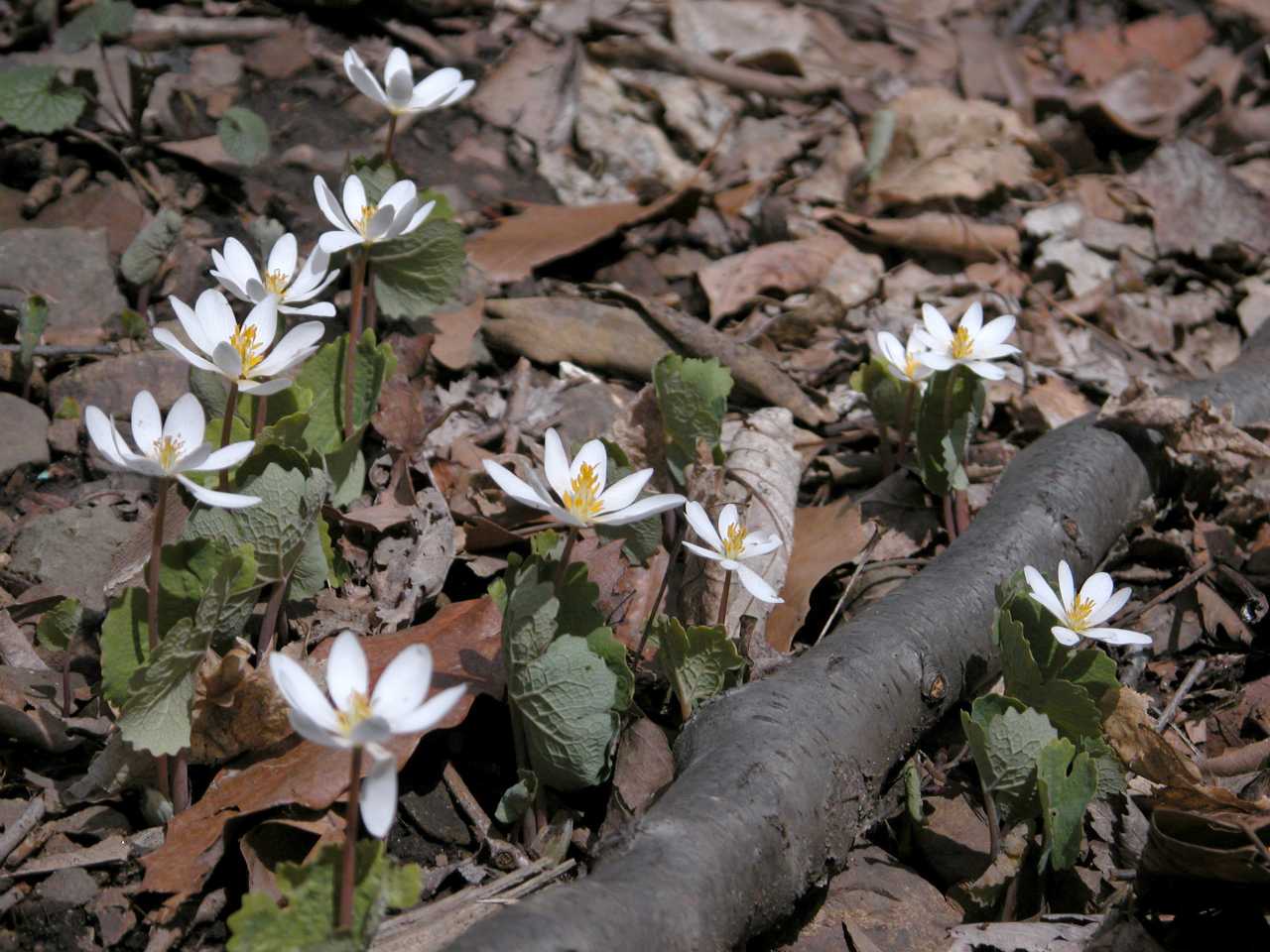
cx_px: 635
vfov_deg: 10.0
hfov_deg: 13.3
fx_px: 5430
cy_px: 476
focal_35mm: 148
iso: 100
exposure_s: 1/2000
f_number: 3.9
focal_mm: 37.7
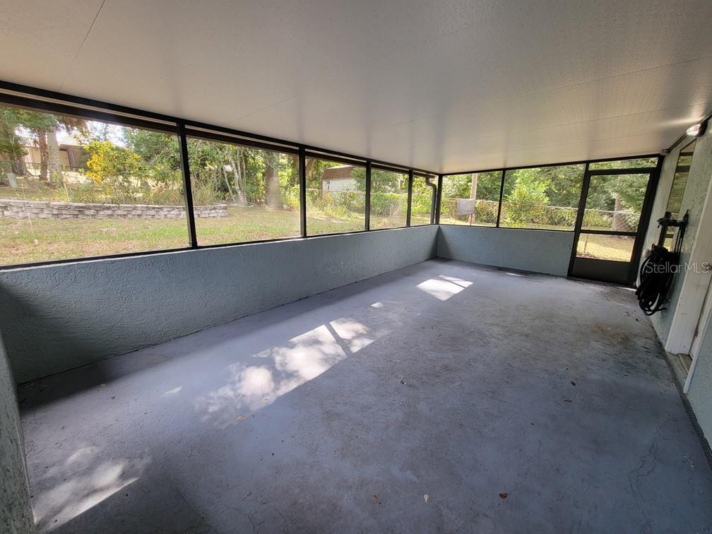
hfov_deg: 106.2
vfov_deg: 89.9
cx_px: 356
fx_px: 267
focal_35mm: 13
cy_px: 267
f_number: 2.2
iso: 80
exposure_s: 1/60
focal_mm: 2.2
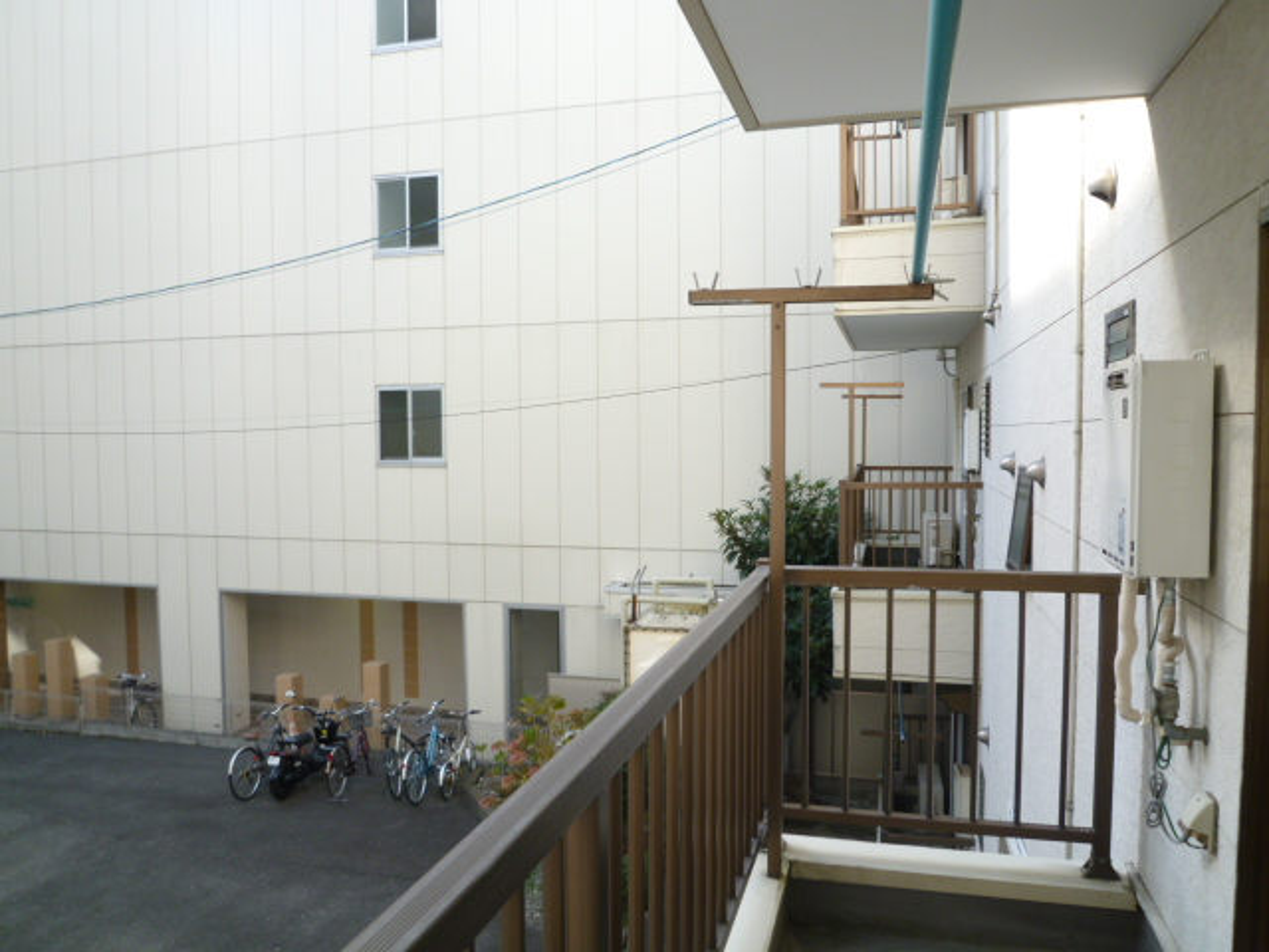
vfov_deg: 54.9
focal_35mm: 25
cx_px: 634
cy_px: 476
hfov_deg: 69.4
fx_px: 916
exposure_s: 1/100
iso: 80
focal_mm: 4.5
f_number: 2.8
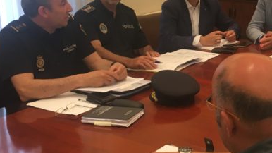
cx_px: 241
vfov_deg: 19.0
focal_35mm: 63
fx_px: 454
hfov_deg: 31.8
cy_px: 45
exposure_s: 1/33
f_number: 2.2
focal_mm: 4.15
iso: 64
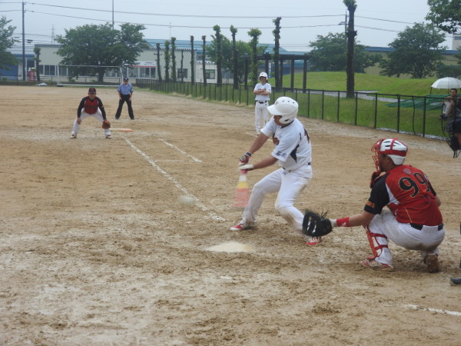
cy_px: 173
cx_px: 230
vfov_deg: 21.0
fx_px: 932
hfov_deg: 27.8
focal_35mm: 70
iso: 100
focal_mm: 12.5
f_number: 4.5
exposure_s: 1/200
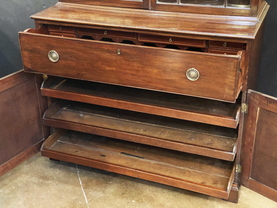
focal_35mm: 52
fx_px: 416
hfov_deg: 36.8
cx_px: 138
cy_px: 104
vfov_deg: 28.0
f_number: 2
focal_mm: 6
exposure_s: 1/30
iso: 800
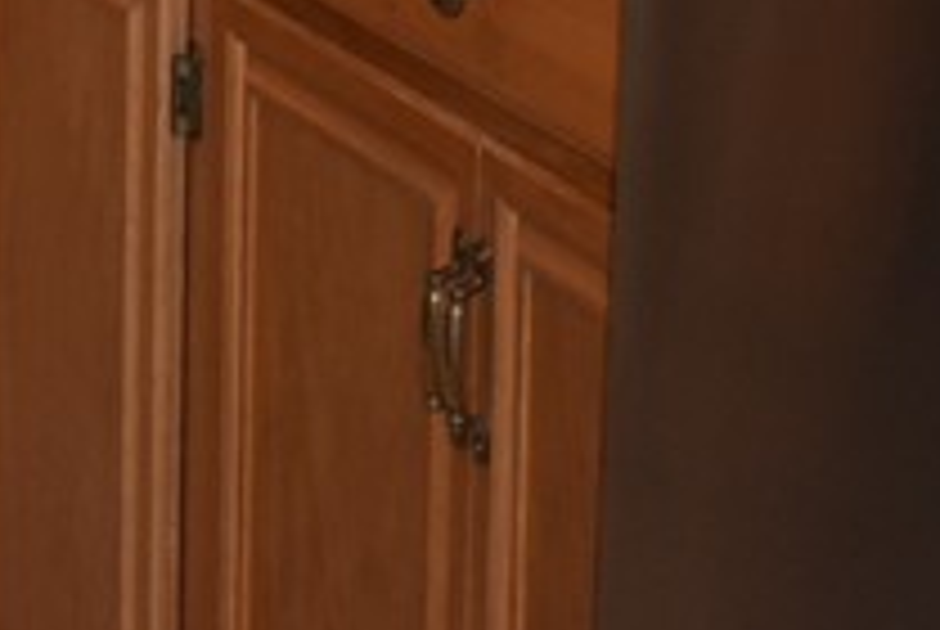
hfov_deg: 10.0
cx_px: -693
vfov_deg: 6.7
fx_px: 5088
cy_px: -837
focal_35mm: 195
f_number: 4
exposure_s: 1/125
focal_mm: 25
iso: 1100
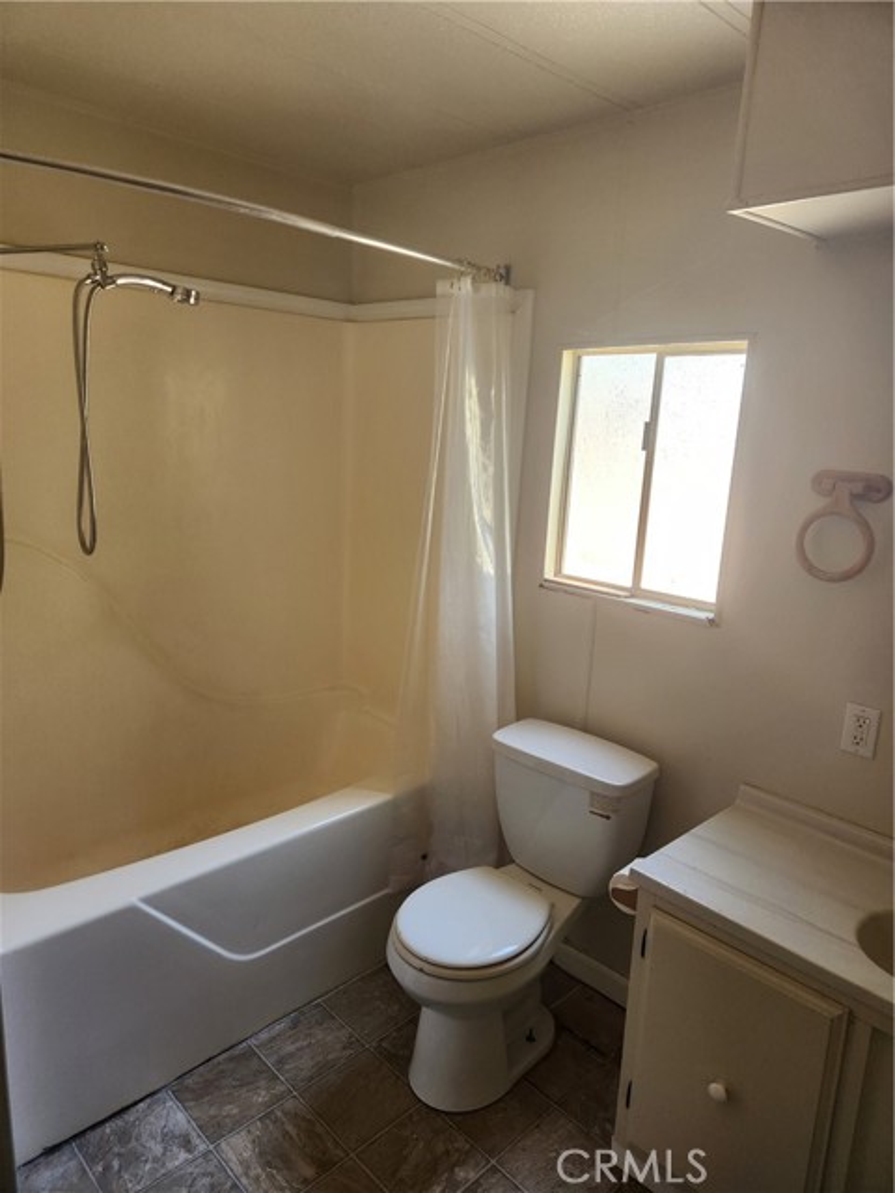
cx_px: 448
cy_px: 596
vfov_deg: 73.9
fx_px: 793
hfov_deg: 58.9
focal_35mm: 23
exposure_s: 1/120
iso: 160
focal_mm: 5.4
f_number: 1.8
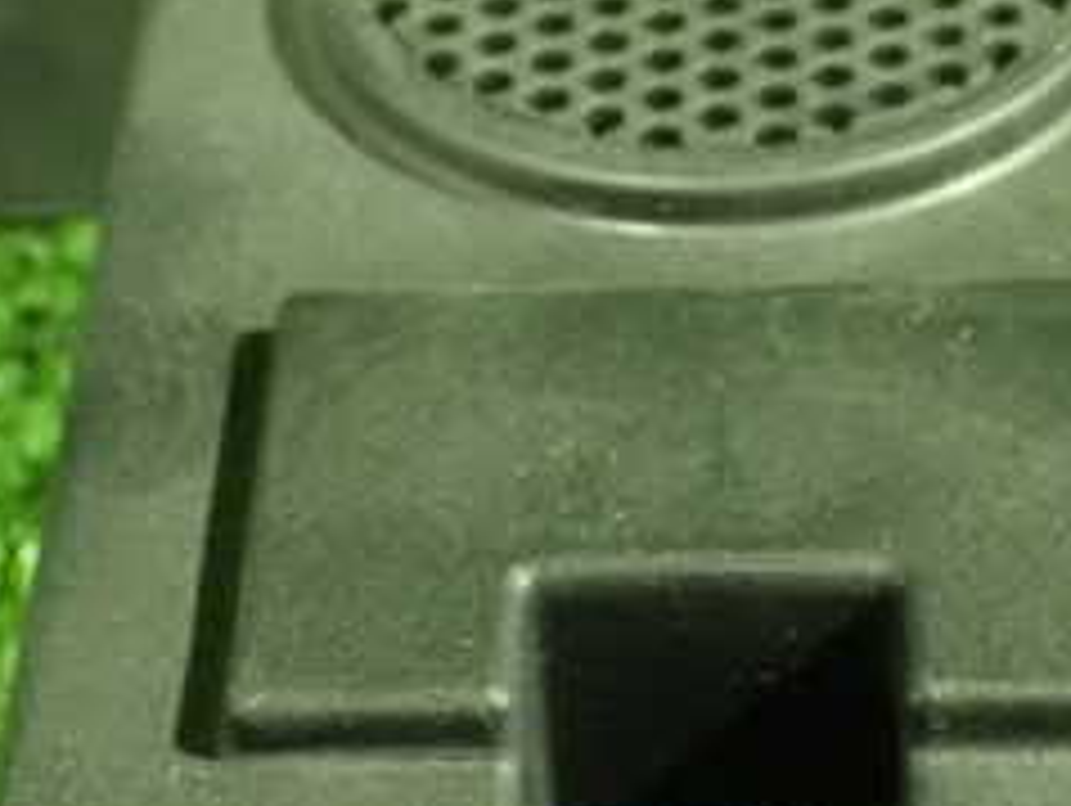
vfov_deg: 11.8
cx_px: 670
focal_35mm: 126
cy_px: 554
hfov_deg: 15.6
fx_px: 3902
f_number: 3.2
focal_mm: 9.01
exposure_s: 1/13
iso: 1600
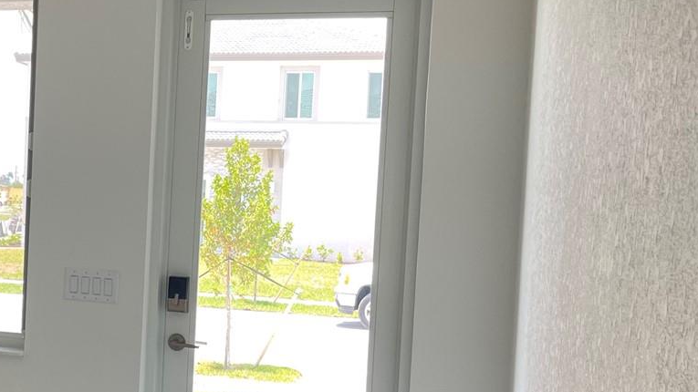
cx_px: 60
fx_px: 1055
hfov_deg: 34.4
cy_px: 260
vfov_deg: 21.0
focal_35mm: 57
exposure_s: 1/121
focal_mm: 5.1
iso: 32
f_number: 1.6
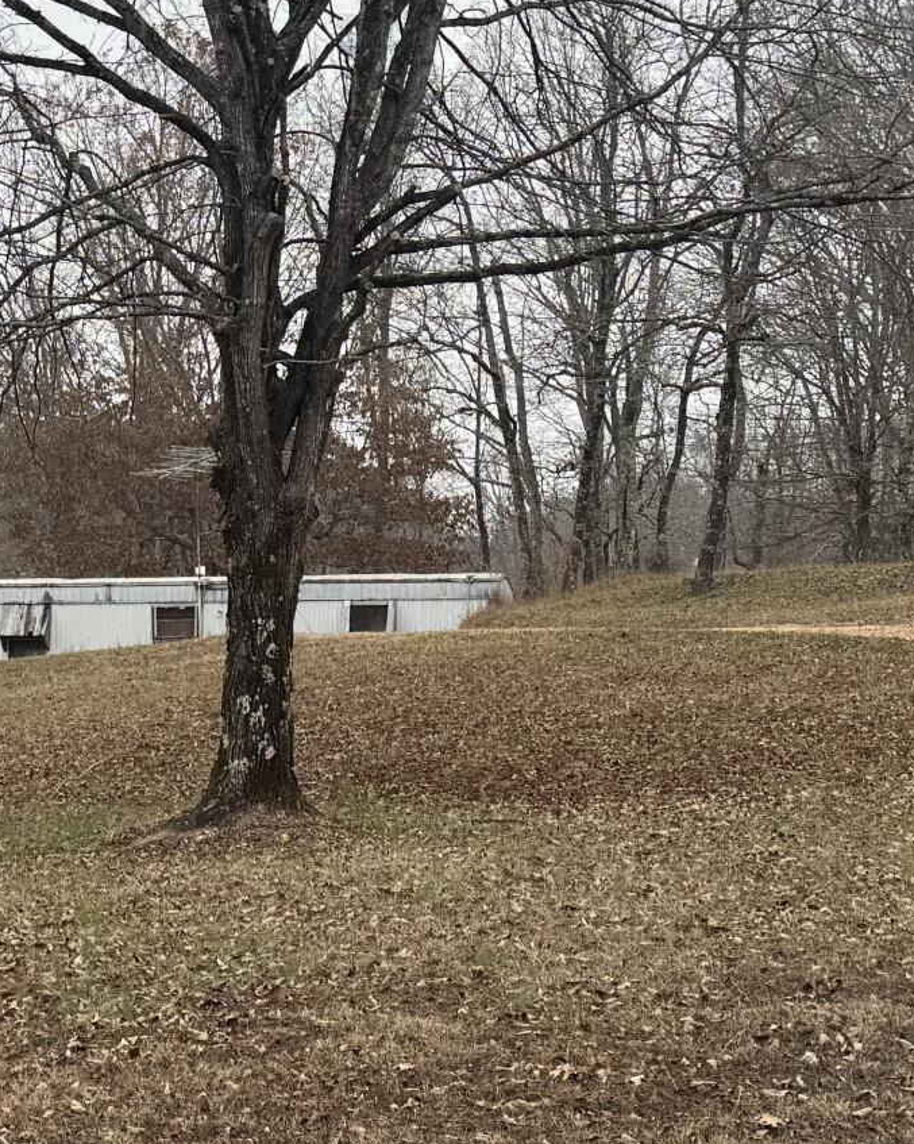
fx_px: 2808
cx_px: -34
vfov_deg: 23.0
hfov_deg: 18.0
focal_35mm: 83
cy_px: 670
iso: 80
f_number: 1.78
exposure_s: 1/582
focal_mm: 6.76
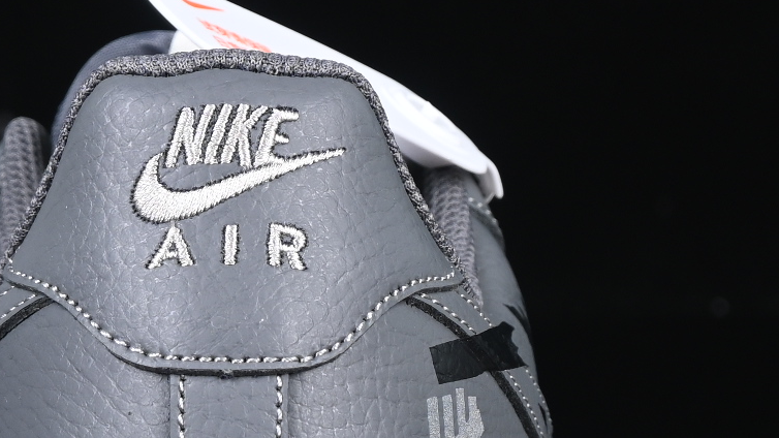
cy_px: 284
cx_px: -73
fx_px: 5990
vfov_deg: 4.2
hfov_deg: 7.4
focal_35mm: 290
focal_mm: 50
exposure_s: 1/60
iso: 160
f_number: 6.3
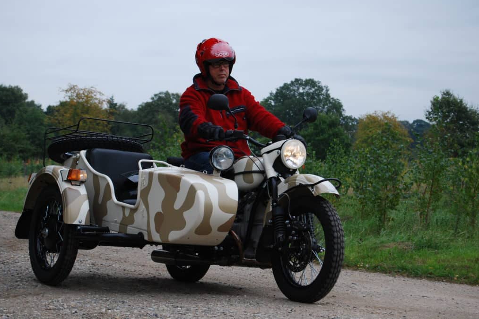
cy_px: 159
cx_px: 238
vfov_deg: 16.4
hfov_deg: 24.3
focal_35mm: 84
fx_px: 1111
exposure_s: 1/500
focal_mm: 55
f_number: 5.6
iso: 280
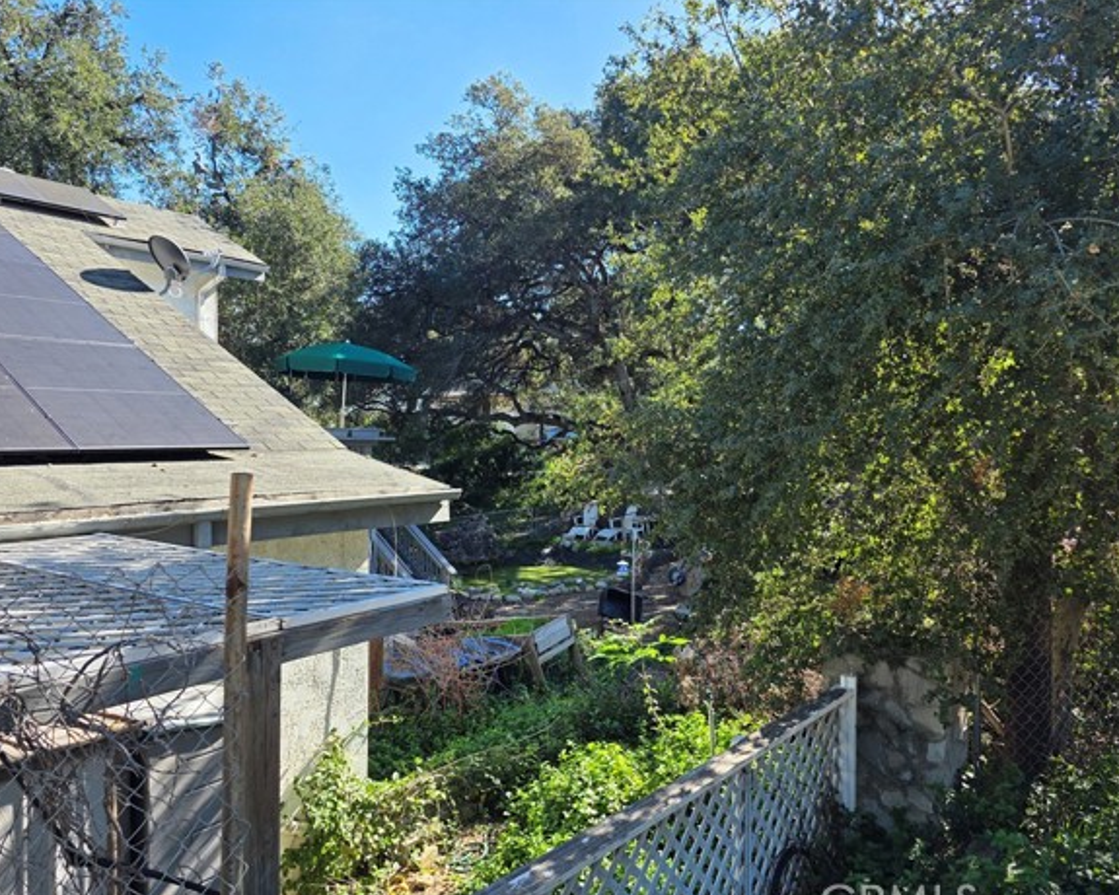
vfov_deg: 56.8
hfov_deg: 68.1
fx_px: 828
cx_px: 582
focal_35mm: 25
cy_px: 463
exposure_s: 1/1834
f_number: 1.7
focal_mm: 6.3
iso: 80
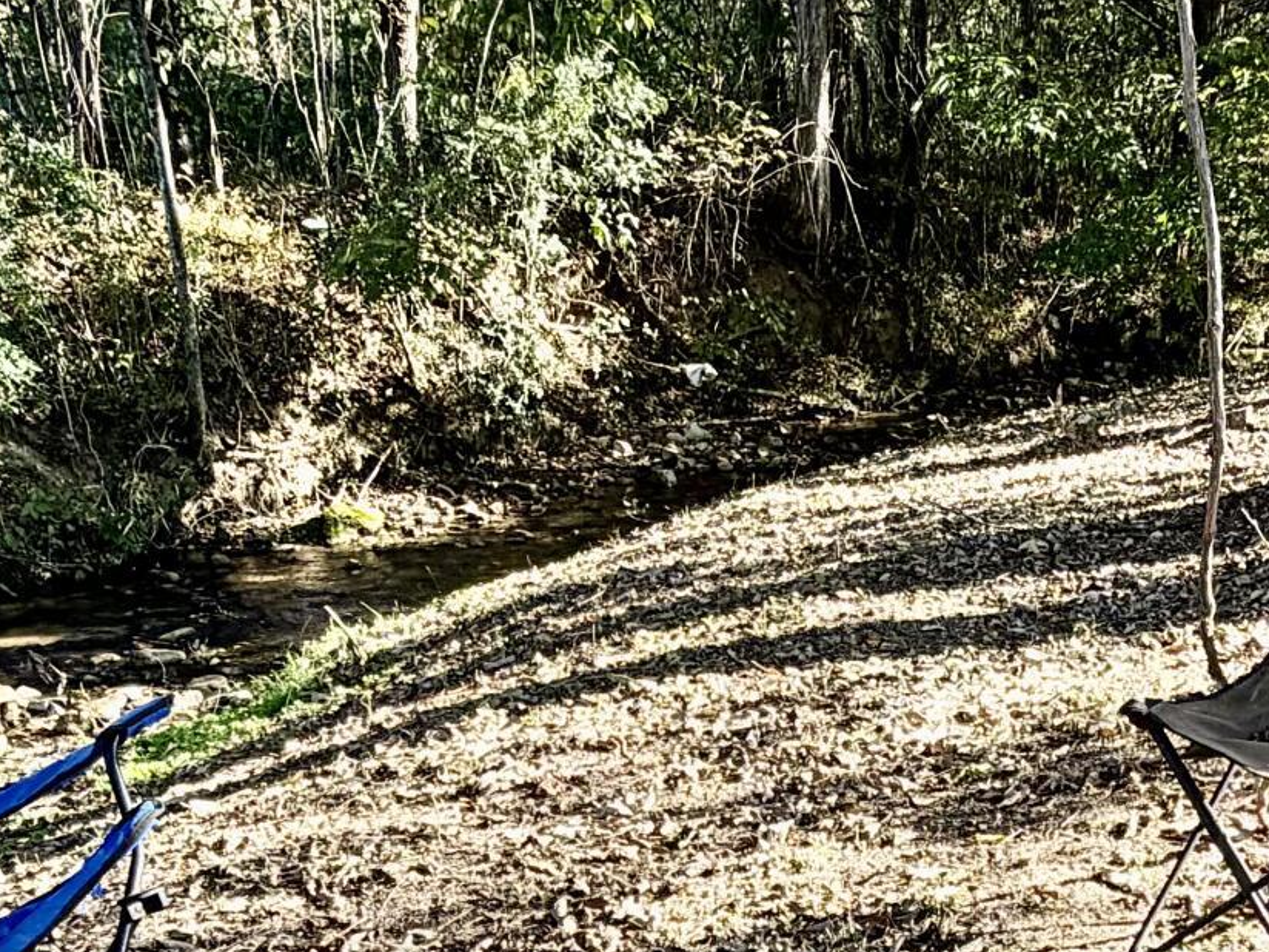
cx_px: 844
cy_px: 1078
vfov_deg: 26.1
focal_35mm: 51
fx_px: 1870
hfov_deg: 37.1
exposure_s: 1/184
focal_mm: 2.22
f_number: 2.2
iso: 40
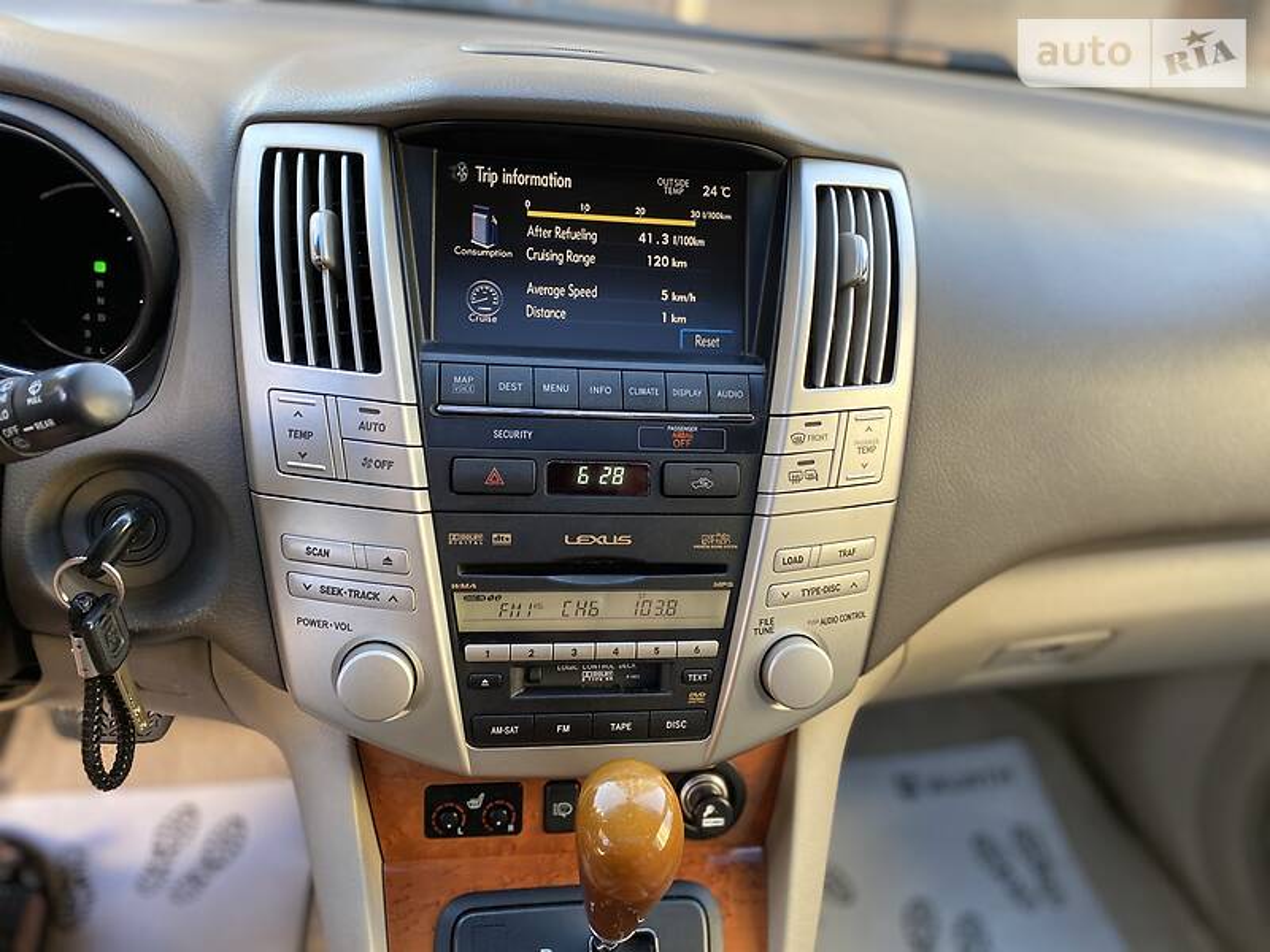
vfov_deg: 53.1
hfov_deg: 67.3
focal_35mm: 26
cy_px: 476
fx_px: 954
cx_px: 635
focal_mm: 4.2
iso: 125
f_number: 1.8
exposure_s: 1/121
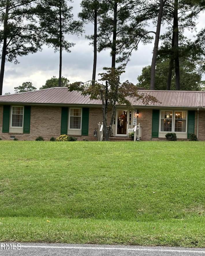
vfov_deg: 27.9
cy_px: 120
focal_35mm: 68
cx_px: 148
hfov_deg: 22.3
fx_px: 516
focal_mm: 6.86
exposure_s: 1/124
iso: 64
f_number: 1.78
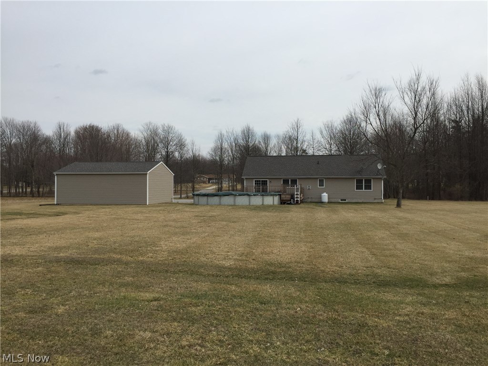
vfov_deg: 48.2
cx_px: 244
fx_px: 409
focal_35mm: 29
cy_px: 183
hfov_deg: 61.7
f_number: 2.2
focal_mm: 4.15
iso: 32
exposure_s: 1/2326
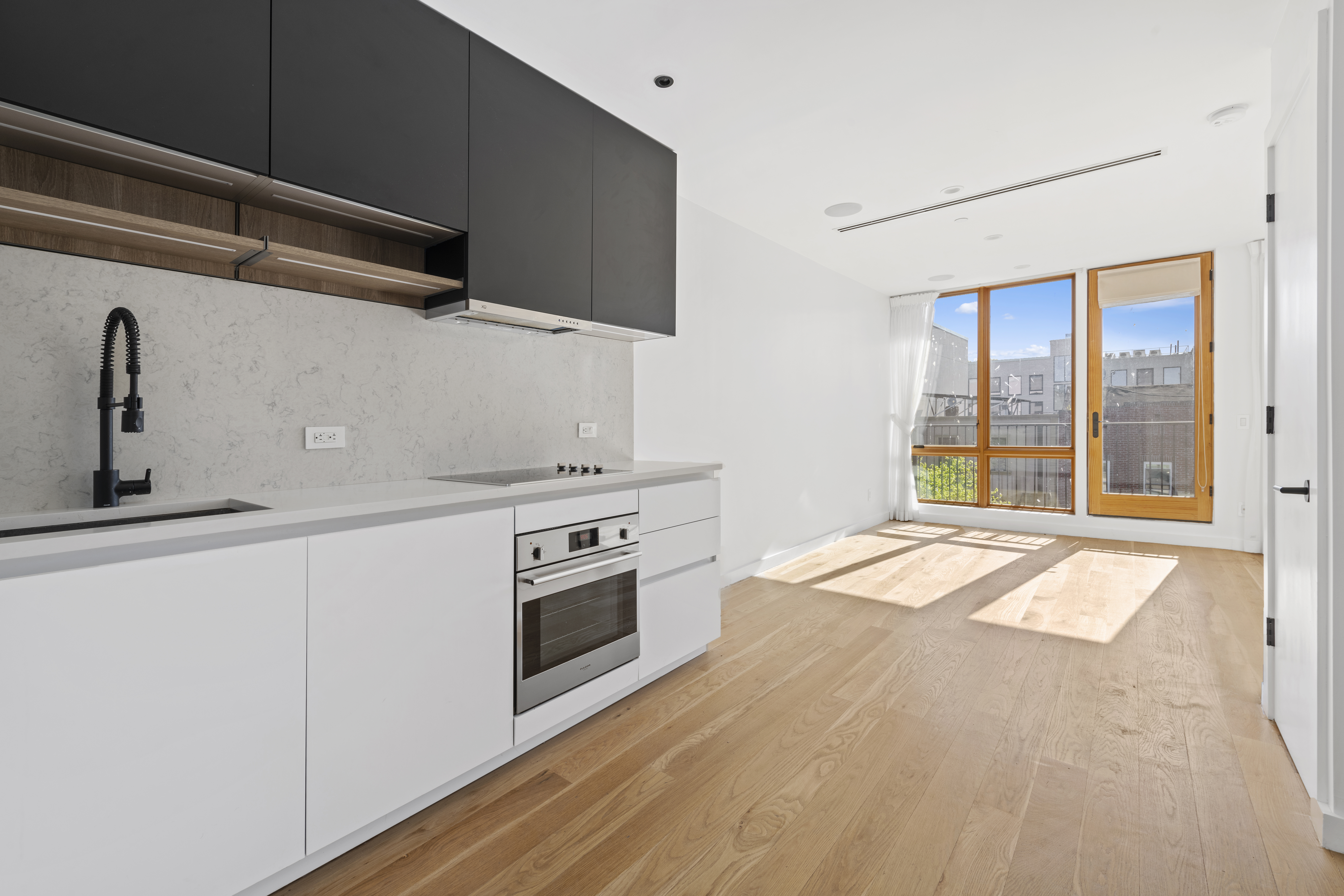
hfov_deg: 100.4
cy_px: 448
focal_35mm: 15
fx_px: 560
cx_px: 672
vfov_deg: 77.3
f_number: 11
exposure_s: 1/5
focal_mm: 15
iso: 100
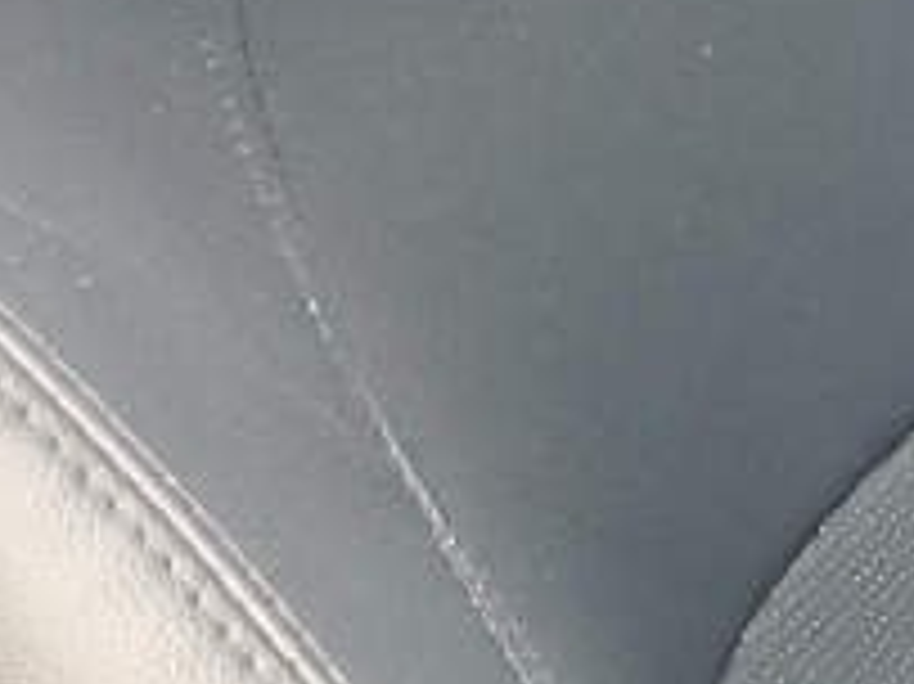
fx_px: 5410
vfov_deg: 6.9
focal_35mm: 205
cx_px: 2801
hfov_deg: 8.1
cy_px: 1480
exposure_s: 1/120
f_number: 1.5
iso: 75
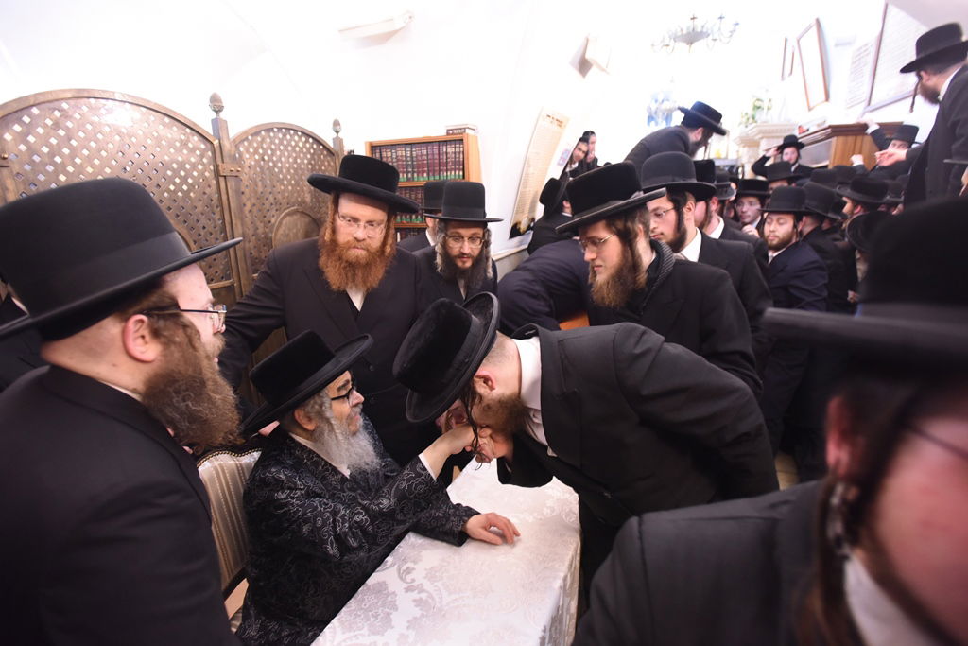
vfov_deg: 70.5
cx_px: 484
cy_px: 323
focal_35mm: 17
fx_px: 457
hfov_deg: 93.3
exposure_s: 1/125
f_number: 3.5
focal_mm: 17
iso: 3200
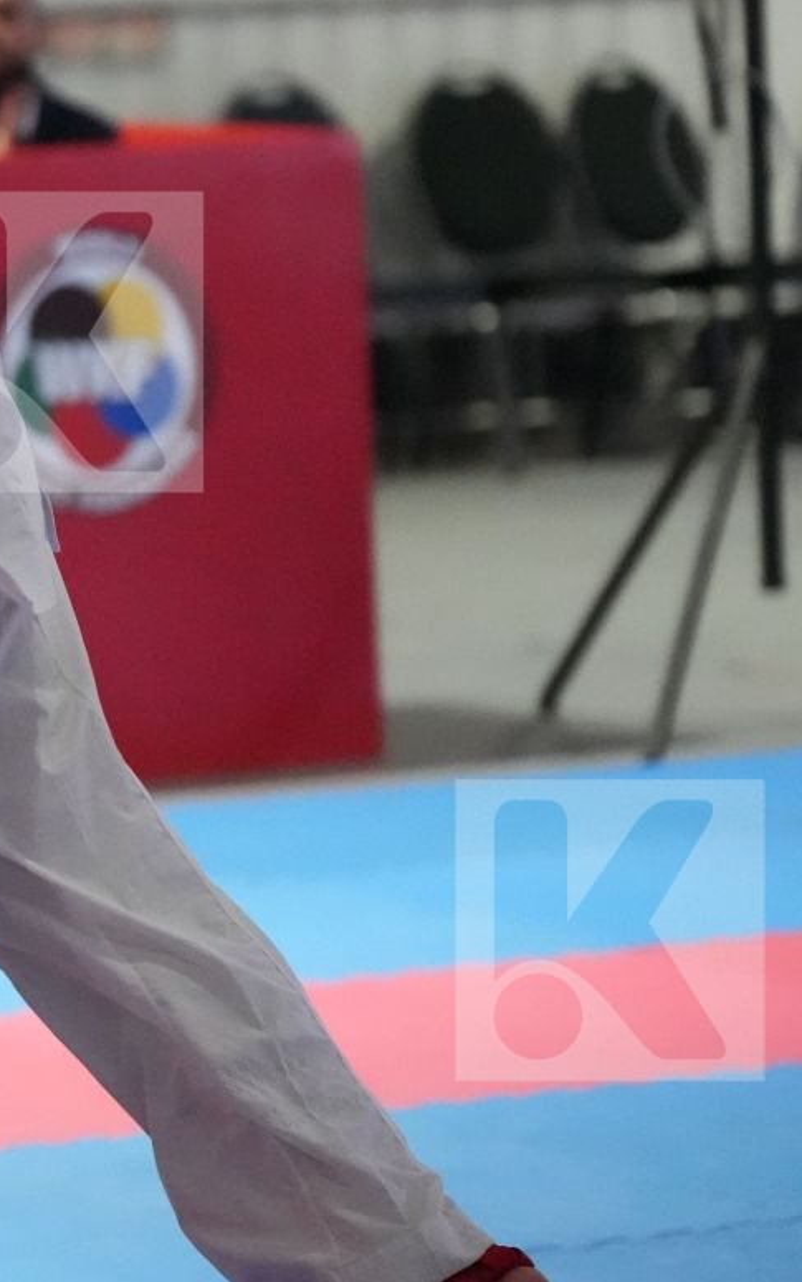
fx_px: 9259
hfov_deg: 4.9
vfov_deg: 7.9
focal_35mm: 265
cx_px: -511
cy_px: 342
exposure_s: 1/800
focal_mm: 112
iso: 10000
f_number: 2.8
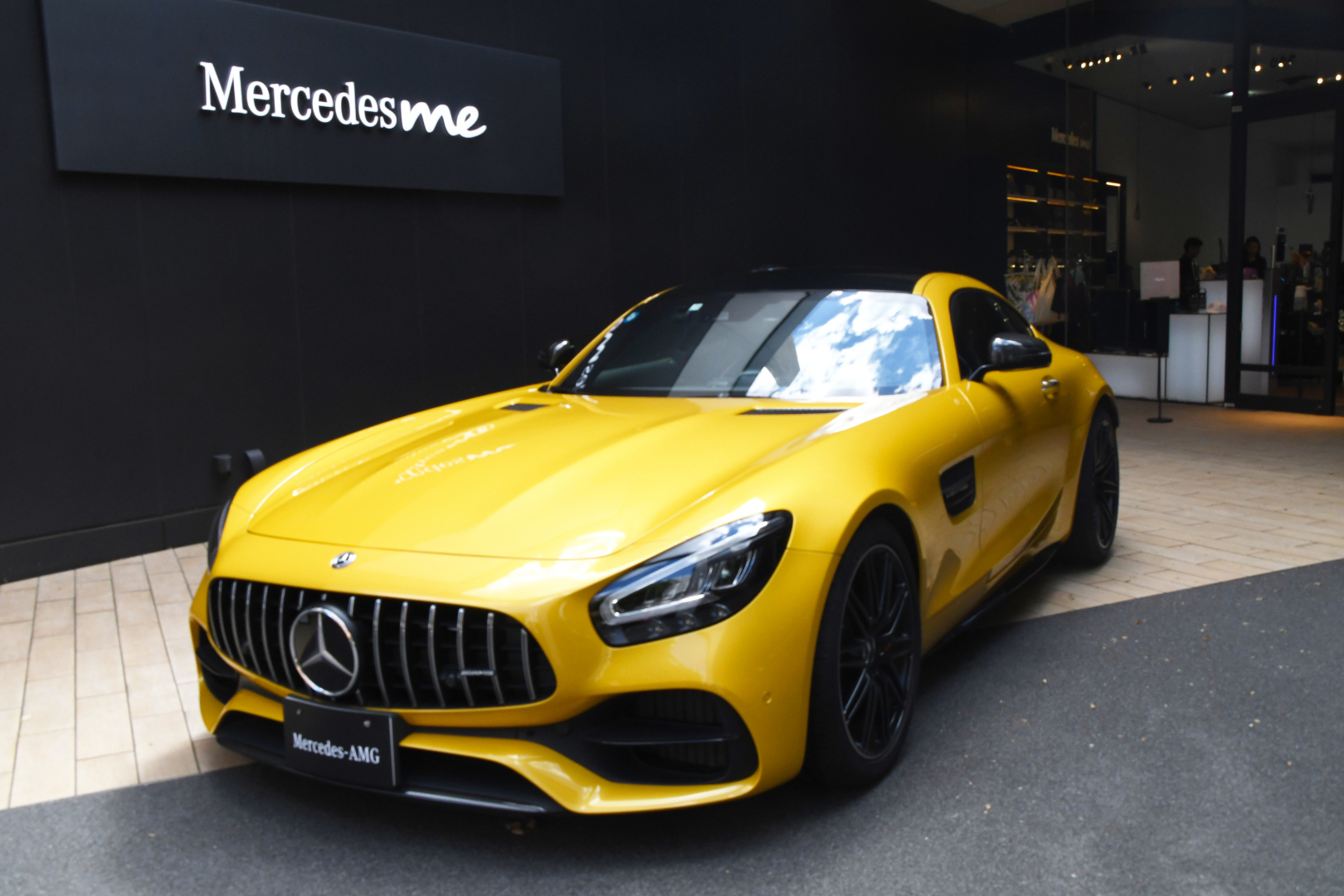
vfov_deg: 40.0
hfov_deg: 57.2
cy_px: 448
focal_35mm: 33
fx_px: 1232
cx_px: 672
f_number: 10
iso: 800
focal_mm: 22
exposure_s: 1/320
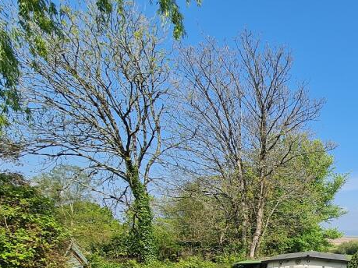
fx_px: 300
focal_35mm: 29
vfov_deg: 41.4
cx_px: 391
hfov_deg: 46.3
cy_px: 273
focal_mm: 2.2
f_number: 2.2
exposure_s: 1/1584
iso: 64
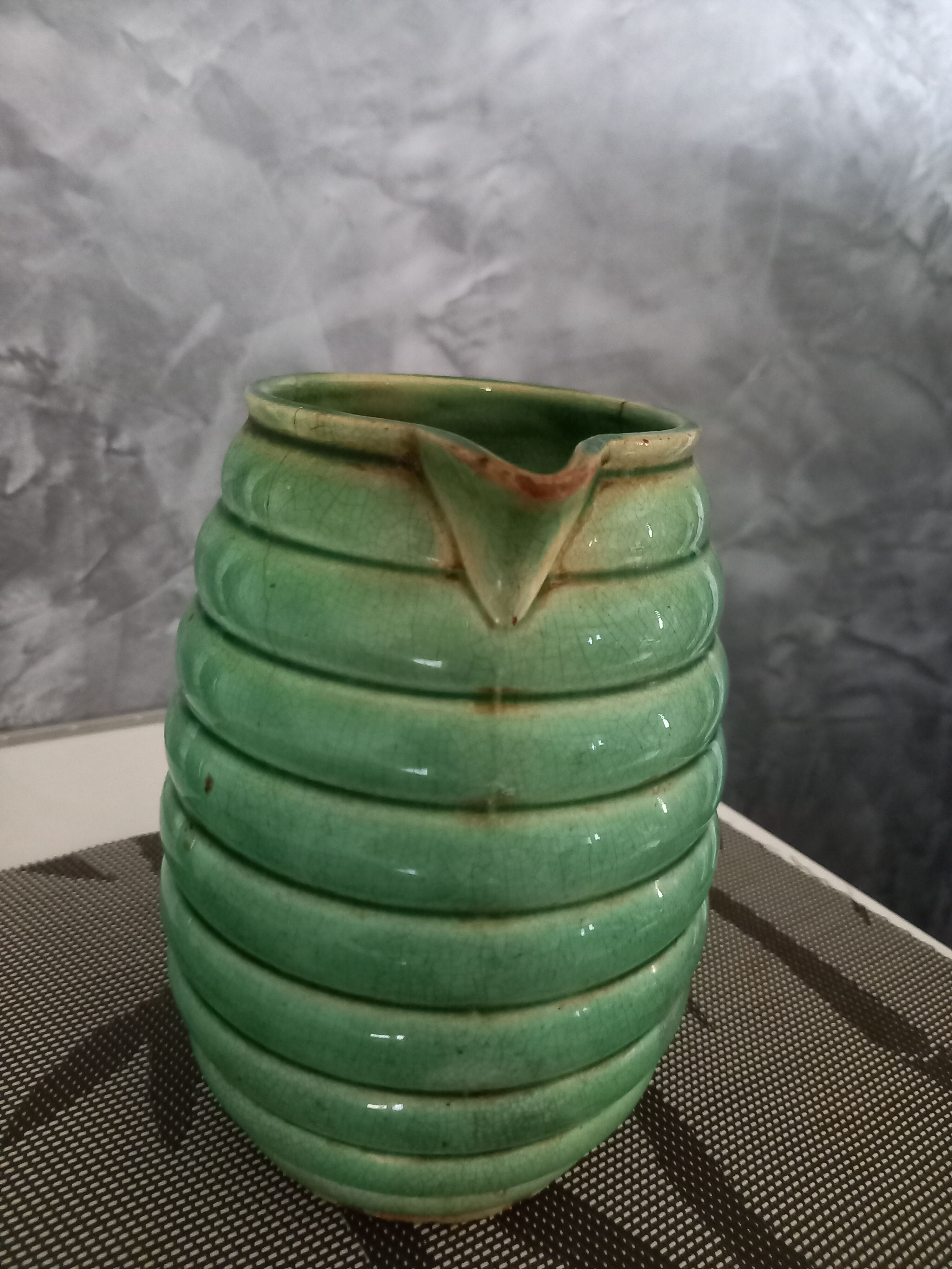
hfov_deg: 54.9
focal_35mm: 25
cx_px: 476
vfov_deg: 69.4
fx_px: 917
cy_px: 634
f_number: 2
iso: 2000
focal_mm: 4.6
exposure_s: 1/16.7
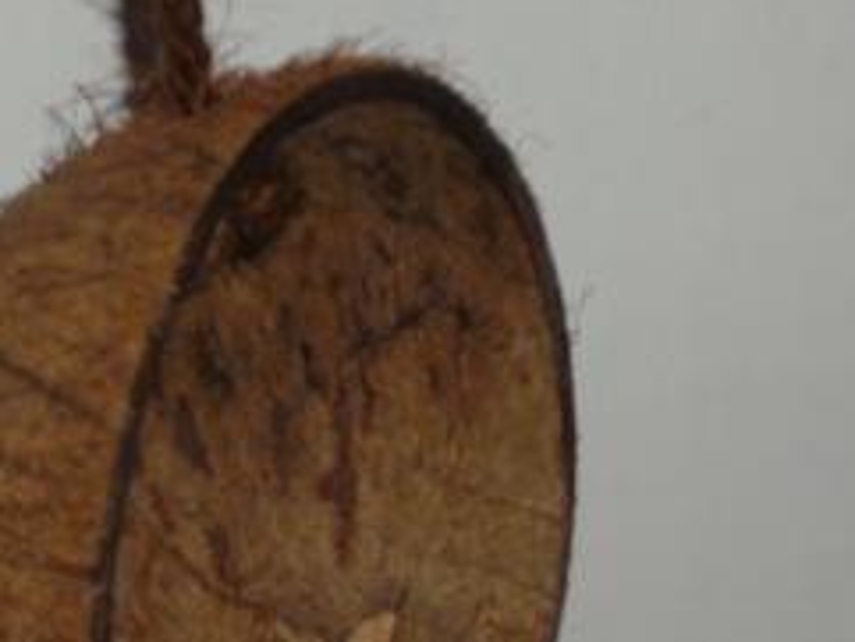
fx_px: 4275
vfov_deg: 8.6
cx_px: 220
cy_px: 525
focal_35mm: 173
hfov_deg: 11.4
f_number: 4.7
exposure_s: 1/60
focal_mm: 15.3
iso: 110
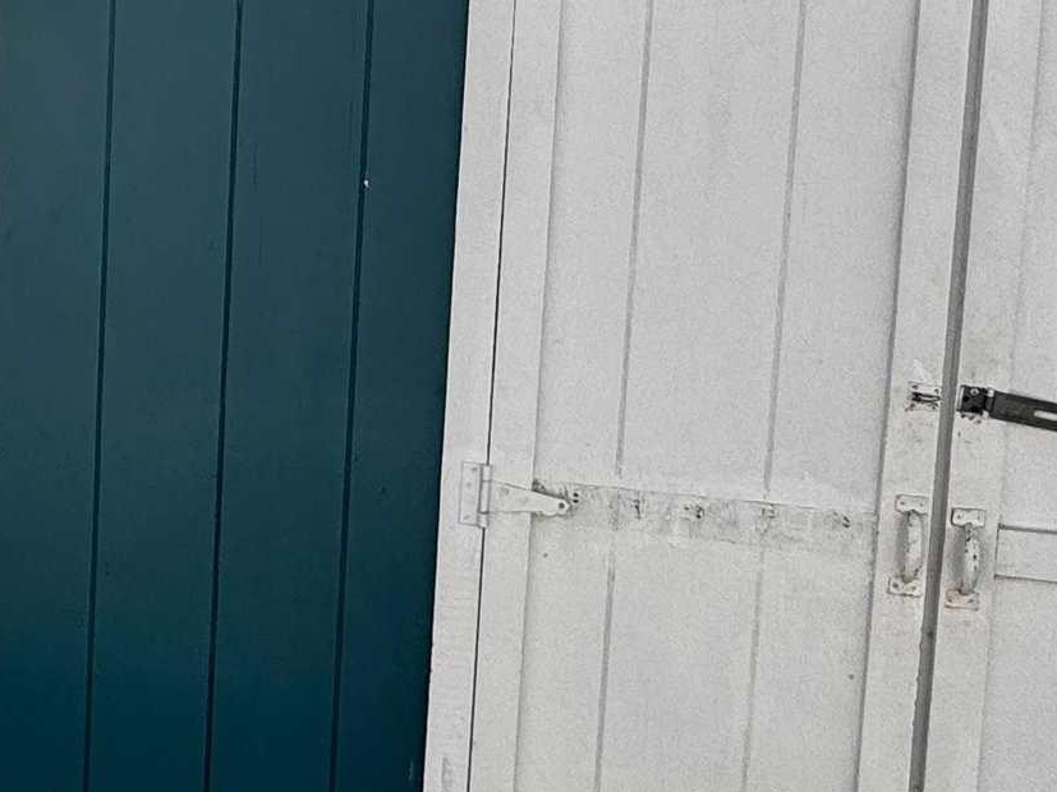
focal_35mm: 52
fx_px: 1588
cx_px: -17
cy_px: 225
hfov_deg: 33.5
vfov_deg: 27.7
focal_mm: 2.22
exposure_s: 1/1748
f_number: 2.2
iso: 40
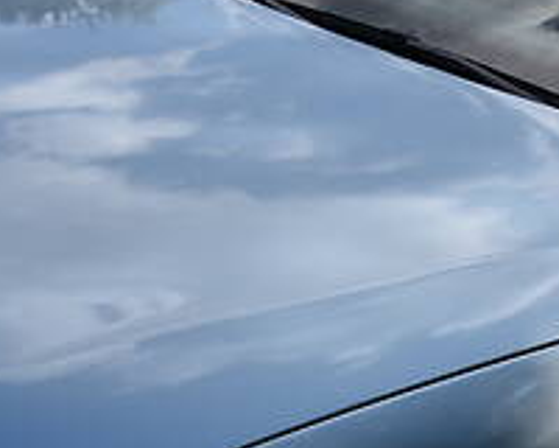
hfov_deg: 21.1
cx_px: 425
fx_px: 1489
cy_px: 371
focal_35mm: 90
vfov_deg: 16.9
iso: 200
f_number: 9
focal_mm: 24
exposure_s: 1/320
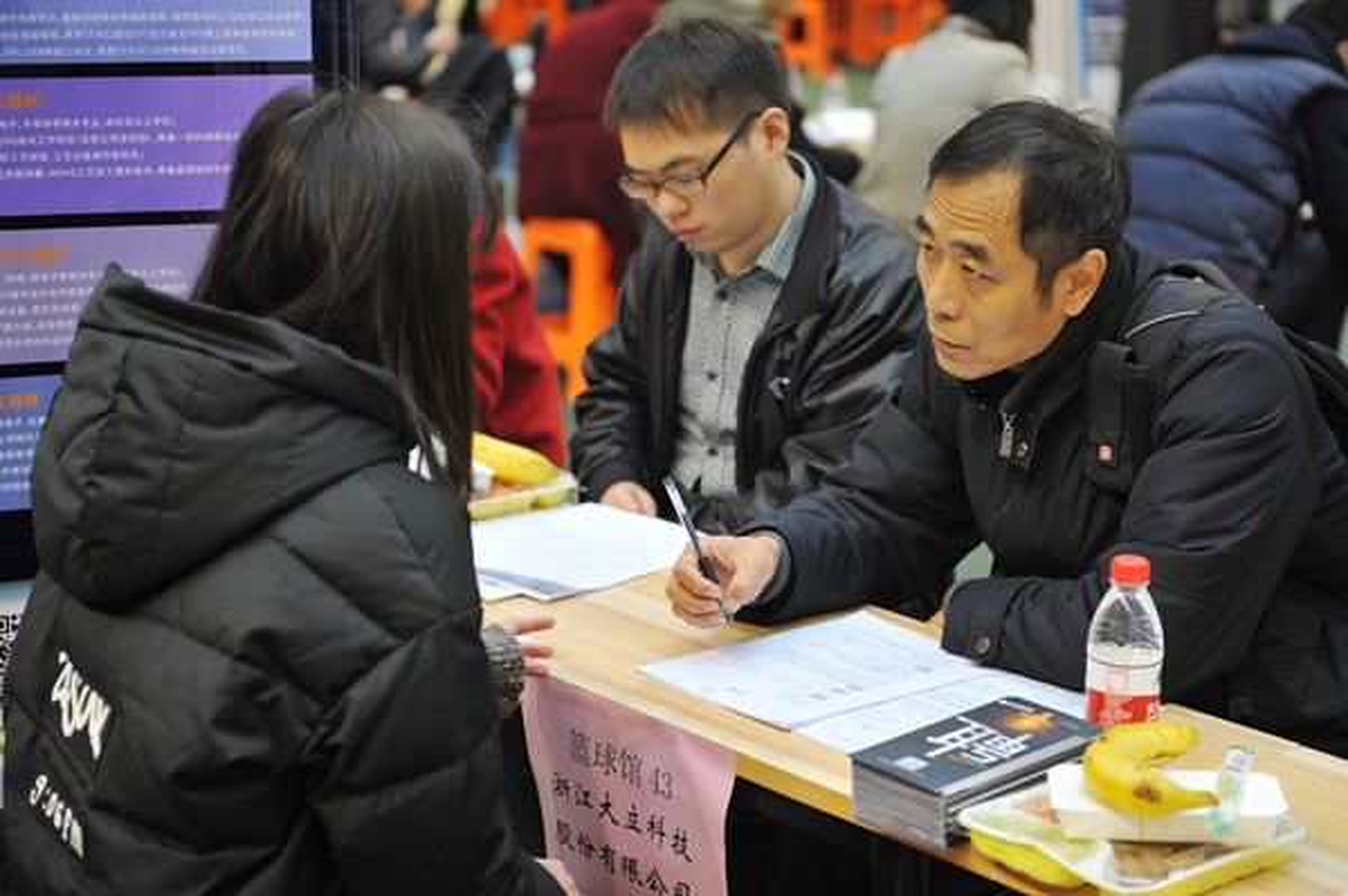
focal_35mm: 70
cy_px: 448
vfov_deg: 19.4
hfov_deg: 28.9
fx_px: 2619
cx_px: 674
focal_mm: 70
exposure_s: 1/100
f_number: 2.8
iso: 1000
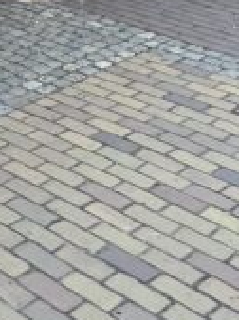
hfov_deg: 16.8
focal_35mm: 79
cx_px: -125
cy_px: -411
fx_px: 730
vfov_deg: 15.7
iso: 32
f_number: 1.8
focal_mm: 1.57
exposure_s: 1/99
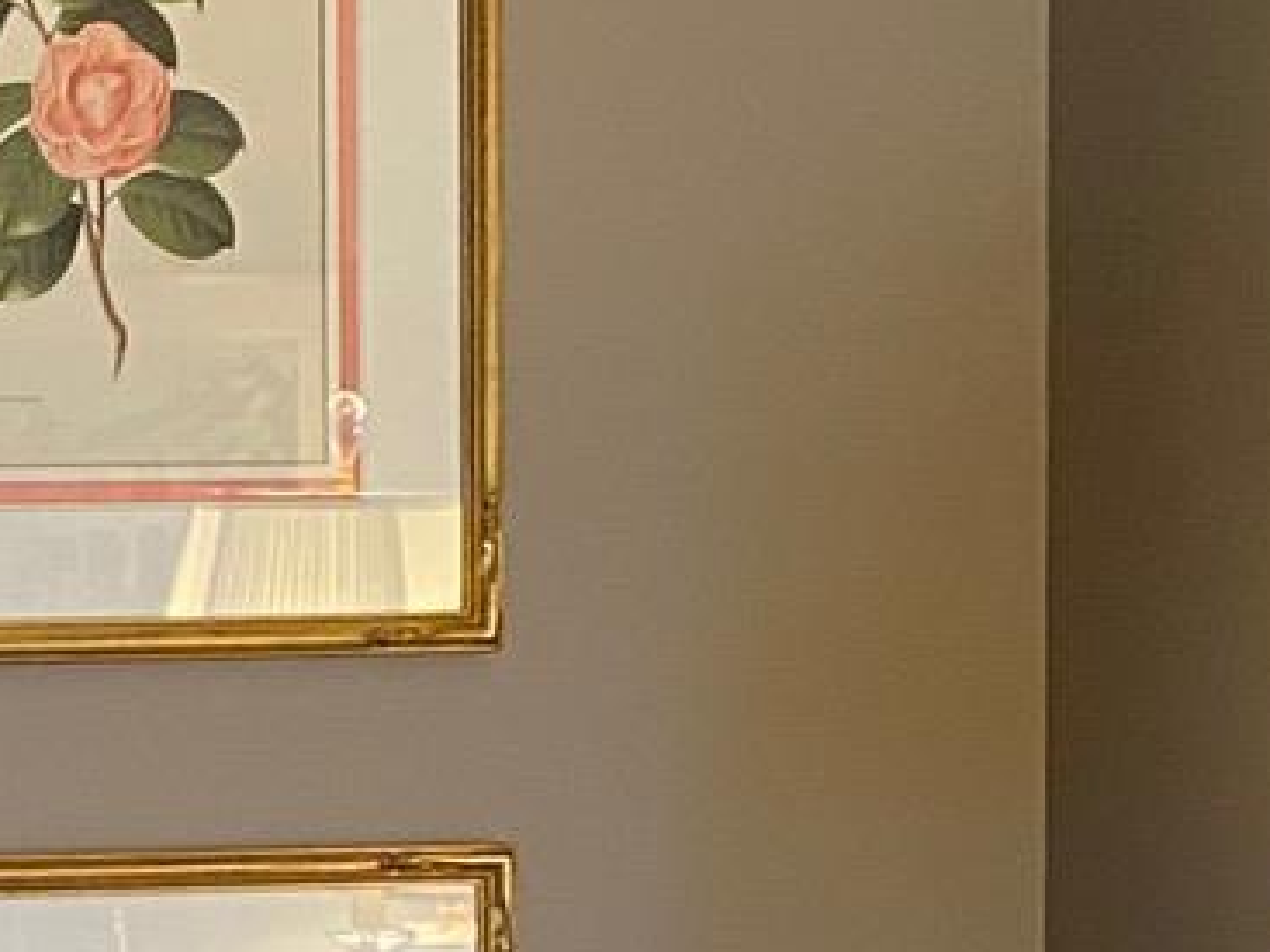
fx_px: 5318
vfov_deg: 9.7
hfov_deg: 13.5
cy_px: 1736
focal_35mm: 145
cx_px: 215
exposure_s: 1/60
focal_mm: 4.25
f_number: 1.8
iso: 320
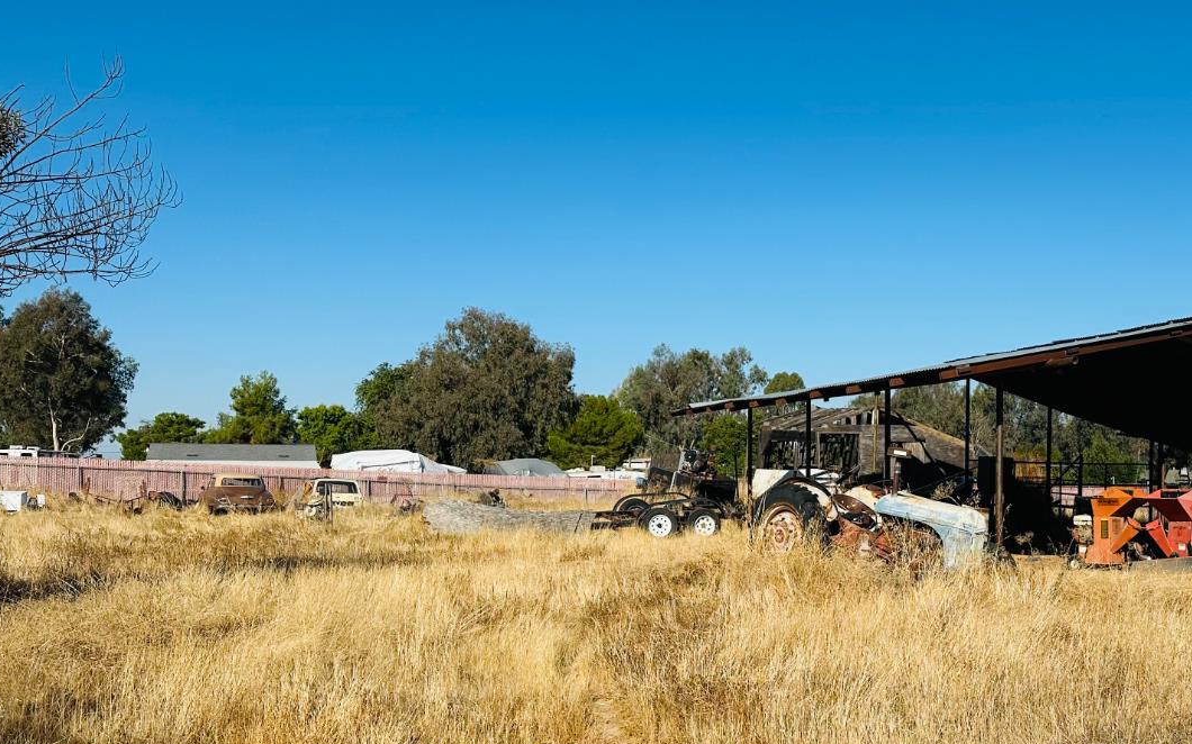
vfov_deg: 35.1
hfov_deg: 52.8
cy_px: 470
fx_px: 1169
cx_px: 814
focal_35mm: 36
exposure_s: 1/7042
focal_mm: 6.86
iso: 80
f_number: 1.78
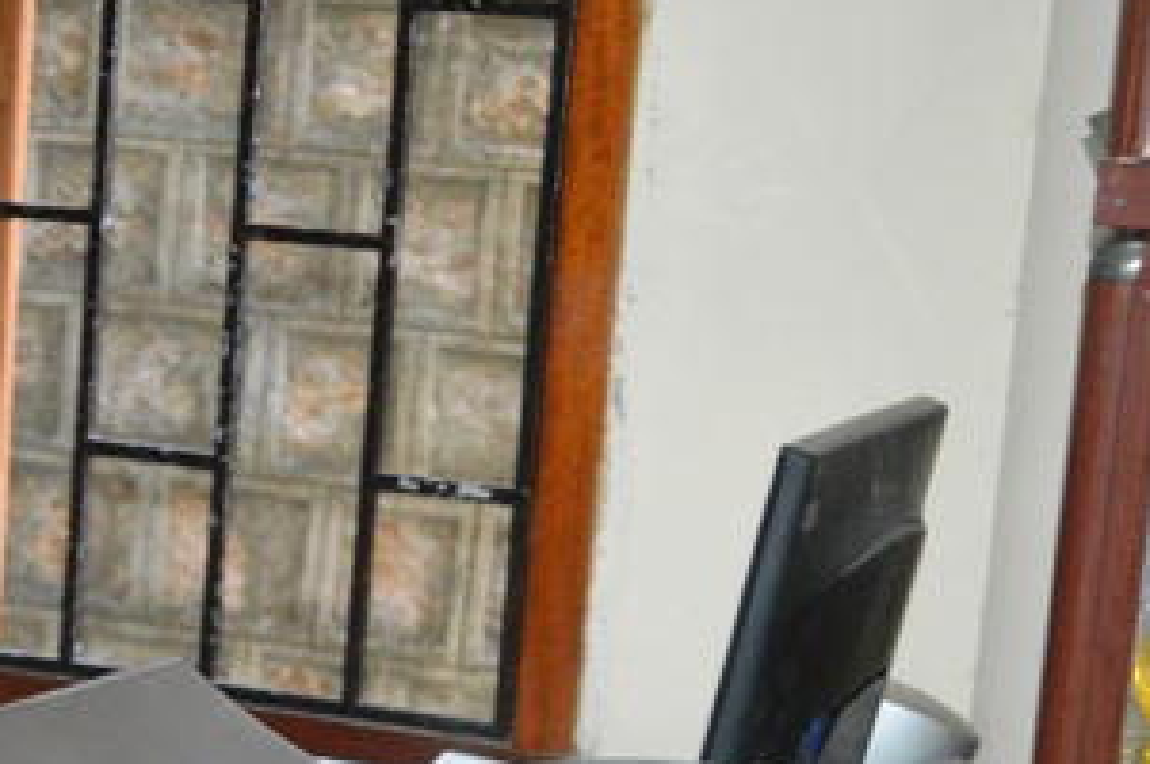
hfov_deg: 19.4
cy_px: 707
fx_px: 3255
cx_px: -34
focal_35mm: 102
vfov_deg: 13.3
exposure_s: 1/60
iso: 2200
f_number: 4.8
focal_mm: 32
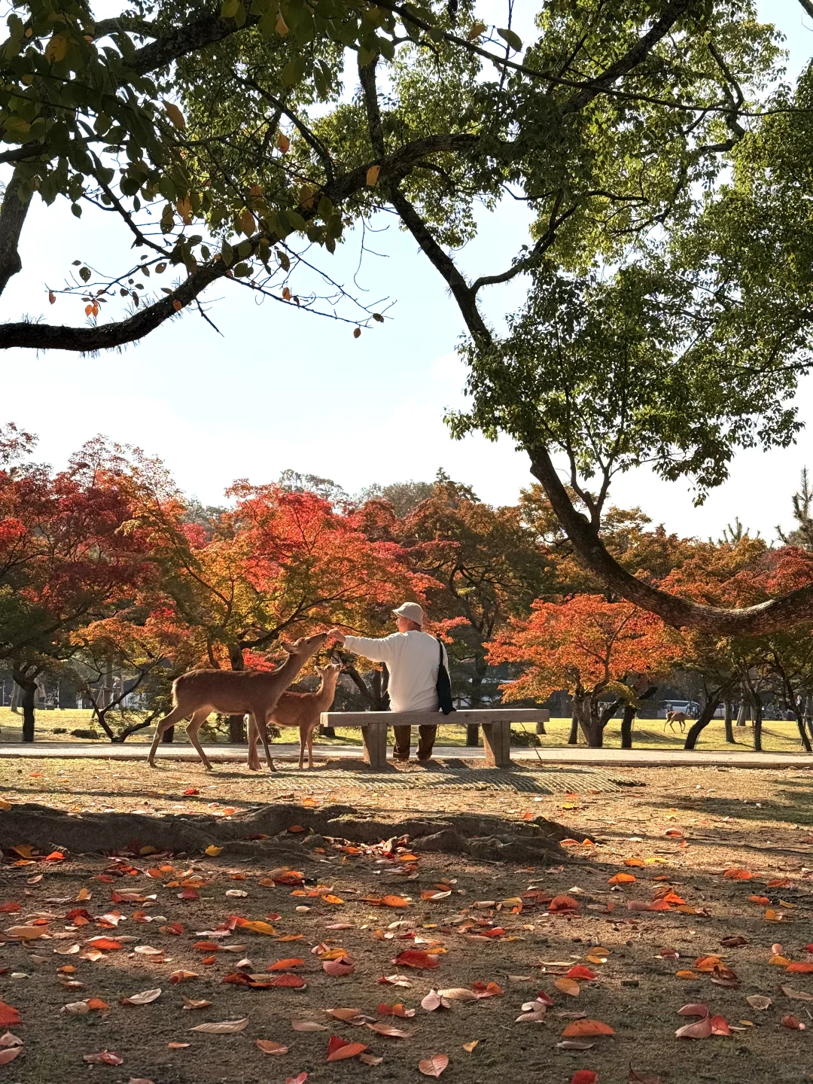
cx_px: 406
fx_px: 1503
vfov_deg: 39.7
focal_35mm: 48
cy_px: 542
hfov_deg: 30.3
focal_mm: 6.76
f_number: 1.78
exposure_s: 1/9901
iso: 64
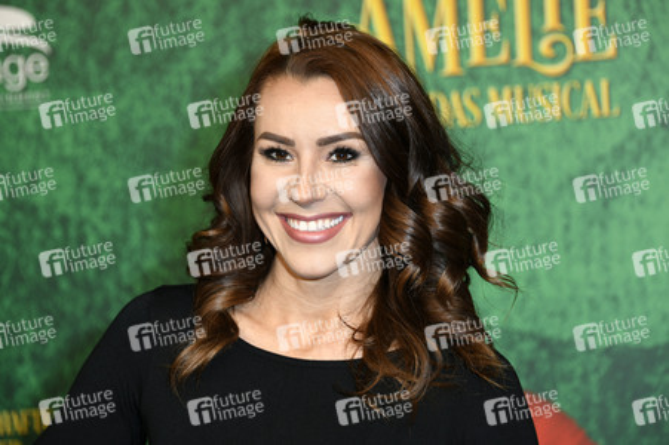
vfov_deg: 10.1
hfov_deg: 15.2
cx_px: 334
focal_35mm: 135
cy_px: 222
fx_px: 2507
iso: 200
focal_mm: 135
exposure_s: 1/160
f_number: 6.3
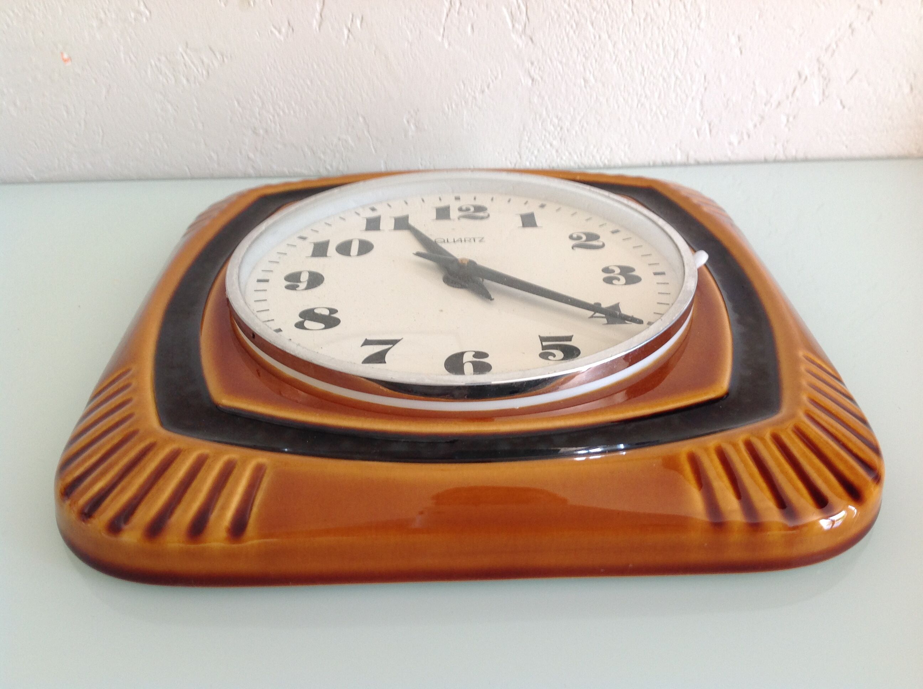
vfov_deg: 40.6
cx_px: 462
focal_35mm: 35
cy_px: 344
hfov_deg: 52.7
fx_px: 932
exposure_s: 1/20
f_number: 2.4
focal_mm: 4.28
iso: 50
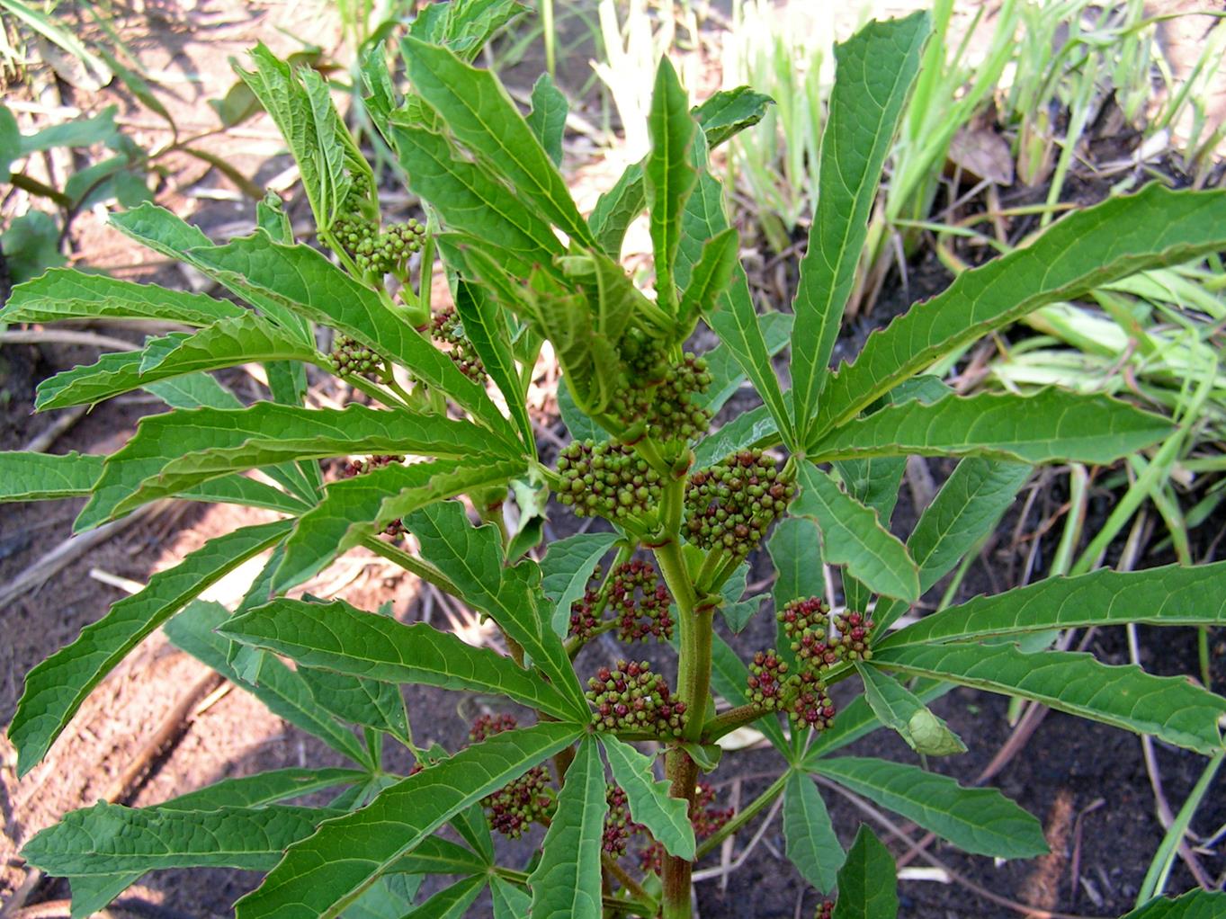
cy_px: 460
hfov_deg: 49.0
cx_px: 613
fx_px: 1346
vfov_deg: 37.7
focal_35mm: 38
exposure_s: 1/60
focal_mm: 6.3
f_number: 3.5
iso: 50
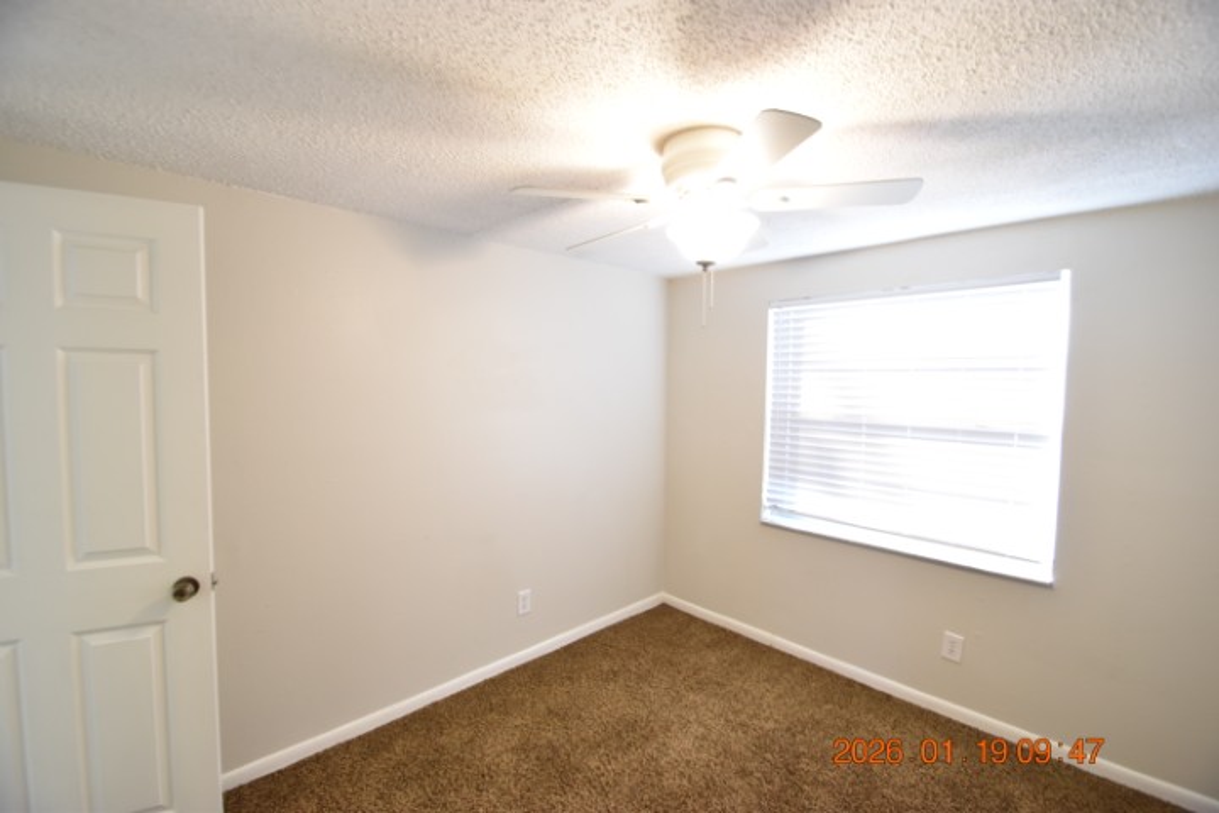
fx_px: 508
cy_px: 406
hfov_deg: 100.4
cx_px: 610
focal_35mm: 15
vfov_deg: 77.3
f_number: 3.5
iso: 800
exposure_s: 1/30
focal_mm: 10
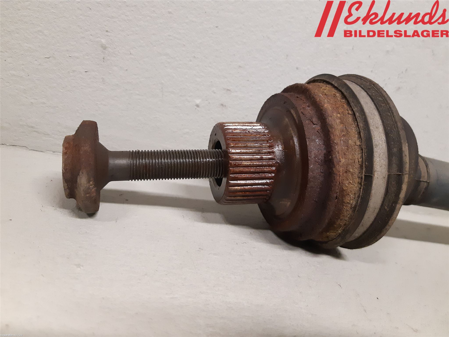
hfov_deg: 67.3
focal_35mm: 26
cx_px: 224
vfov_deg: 53.1
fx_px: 337
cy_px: 168
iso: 320
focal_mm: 3.93
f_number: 1.7
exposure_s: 1/50
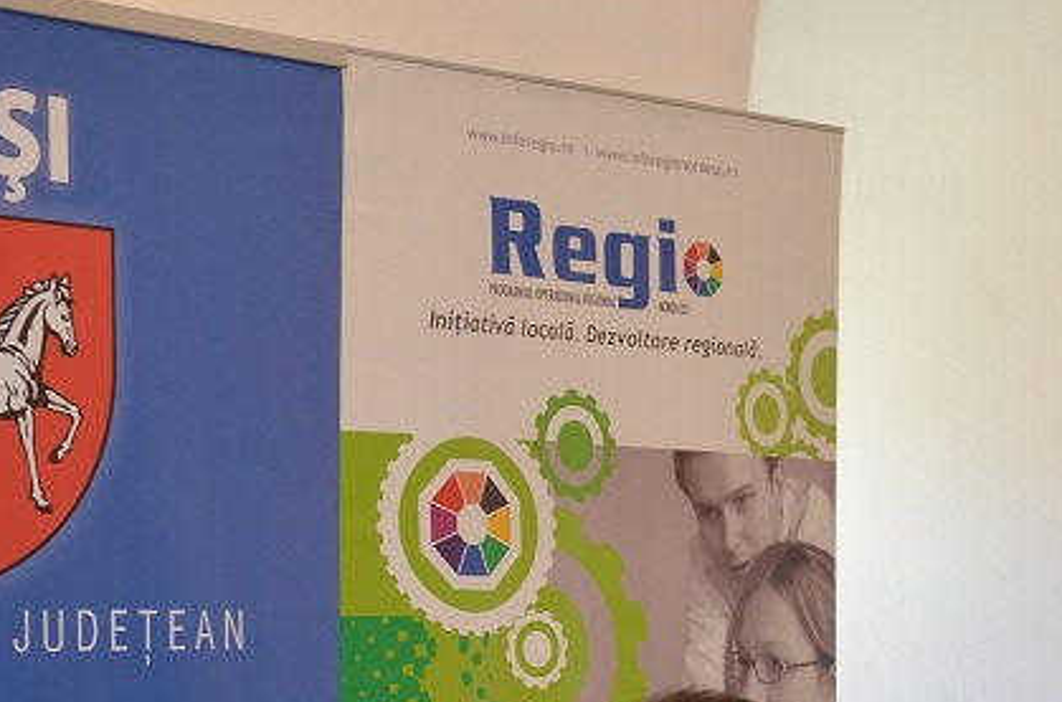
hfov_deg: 19.0
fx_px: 3161
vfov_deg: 12.3
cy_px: 917
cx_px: 783
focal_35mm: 107
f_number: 4
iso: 500
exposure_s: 1/80
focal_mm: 25
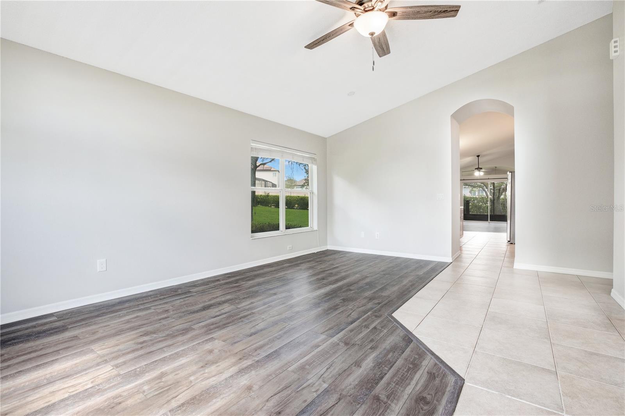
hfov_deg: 96.7
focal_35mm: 16
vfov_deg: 73.7
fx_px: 278
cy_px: 208
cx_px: 312
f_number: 7.1
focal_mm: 16
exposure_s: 1/80
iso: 800
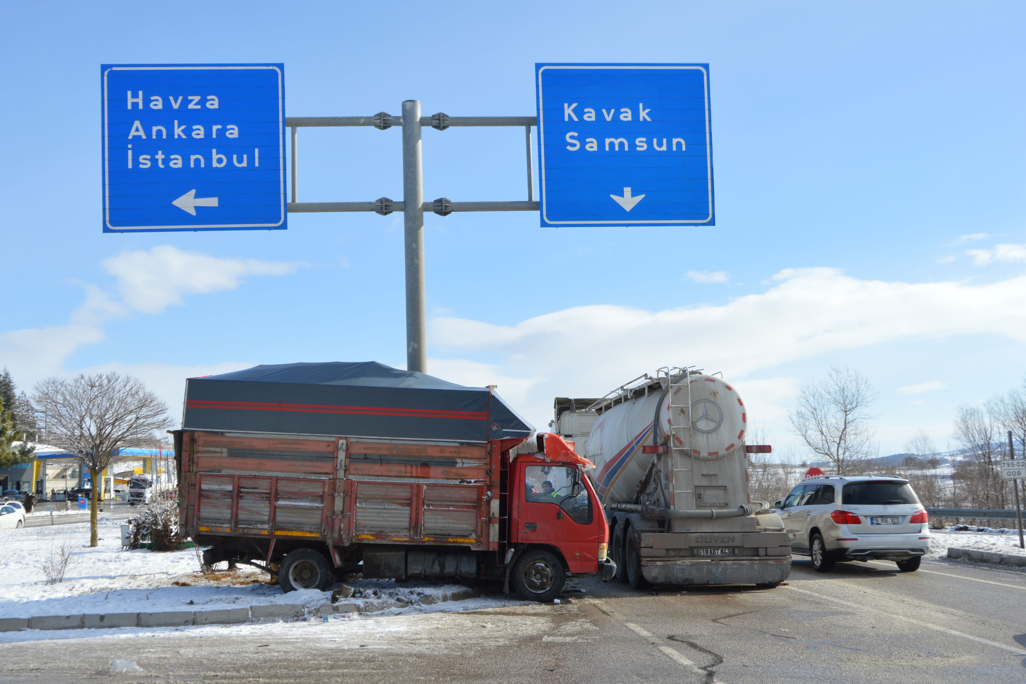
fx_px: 1026
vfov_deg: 36.9
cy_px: 342
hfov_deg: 53.1
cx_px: 513
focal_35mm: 36
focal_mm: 24
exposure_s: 1/320
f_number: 9
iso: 100
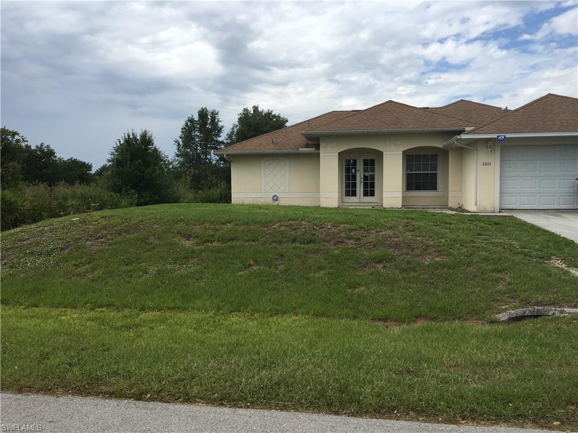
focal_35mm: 29
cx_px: 289
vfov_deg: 48.2
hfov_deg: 61.7
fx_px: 484
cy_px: 216
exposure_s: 1/1923
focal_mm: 4.15
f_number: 2.2
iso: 25
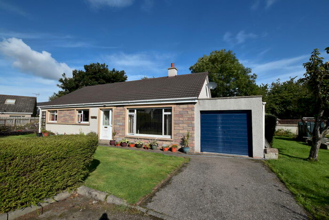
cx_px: 164
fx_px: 137
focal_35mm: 15
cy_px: 110
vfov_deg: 77.4
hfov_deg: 100.4
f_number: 9
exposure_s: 1/640
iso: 200
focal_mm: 10
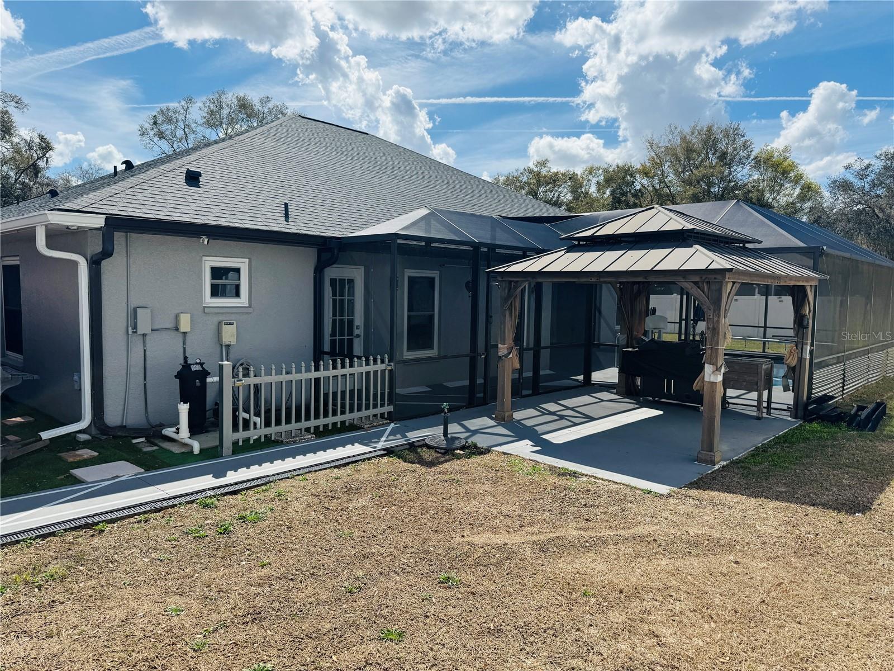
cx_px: 447
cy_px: 336
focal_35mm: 24
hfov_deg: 71.6
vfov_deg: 56.8
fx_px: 620
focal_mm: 6.76
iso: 80
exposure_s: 1/6410
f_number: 1.78
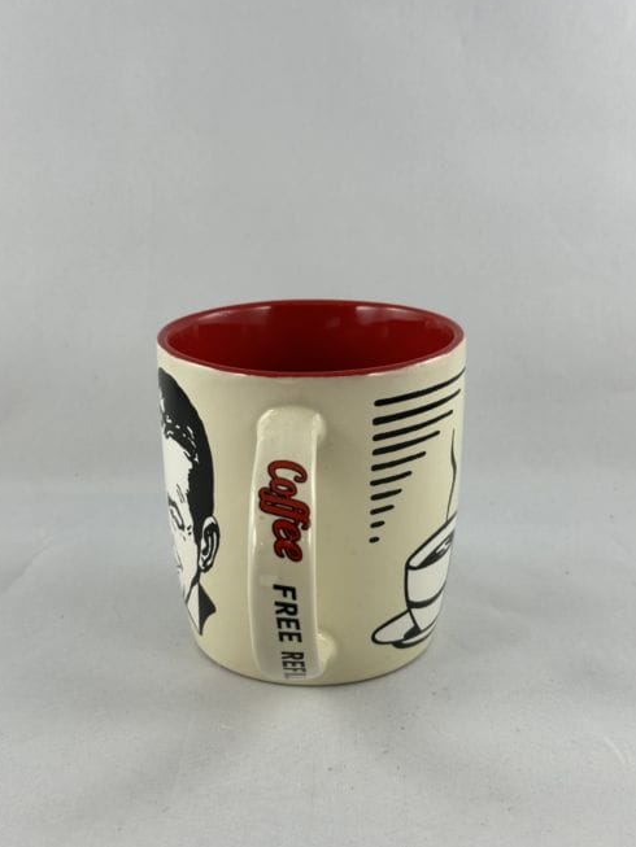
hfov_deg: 29.7
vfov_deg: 38.9
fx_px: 1200
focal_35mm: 49
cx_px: 315
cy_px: 417
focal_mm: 6.86
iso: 50
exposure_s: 1/100
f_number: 1.78
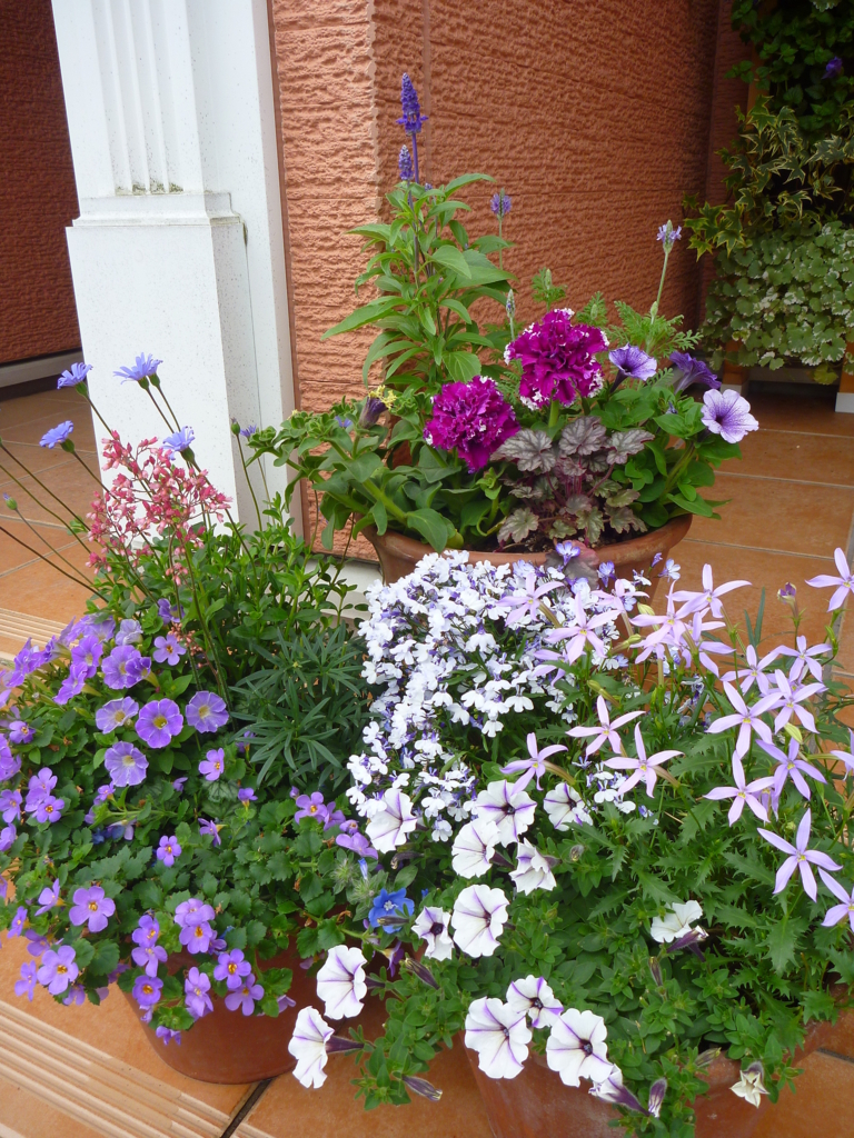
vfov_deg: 63.4
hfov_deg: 49.7
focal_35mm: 28
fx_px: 921
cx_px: 427
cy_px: 569
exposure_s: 1/200
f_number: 3.3
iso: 80
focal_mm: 4.9
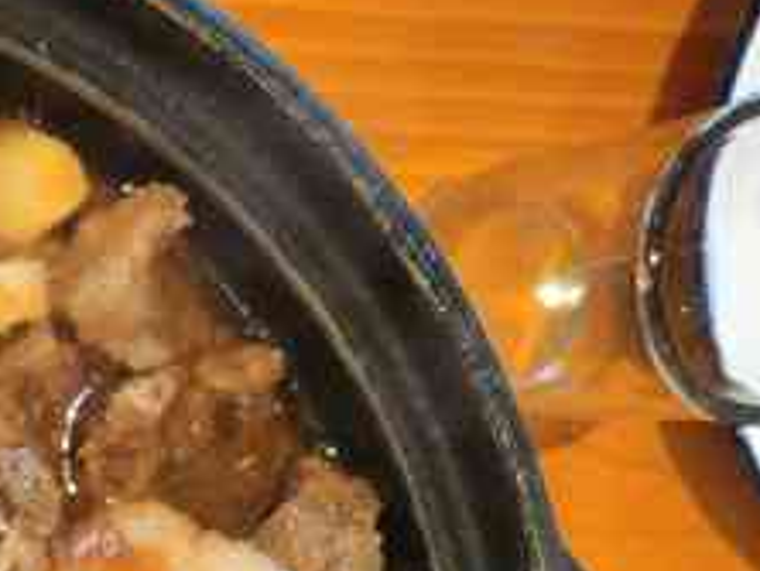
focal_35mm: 85
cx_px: -366
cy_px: 853
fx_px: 1868
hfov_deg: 20.0
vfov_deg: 16.0
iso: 80
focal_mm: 5.56
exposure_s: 1/100
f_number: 1.6
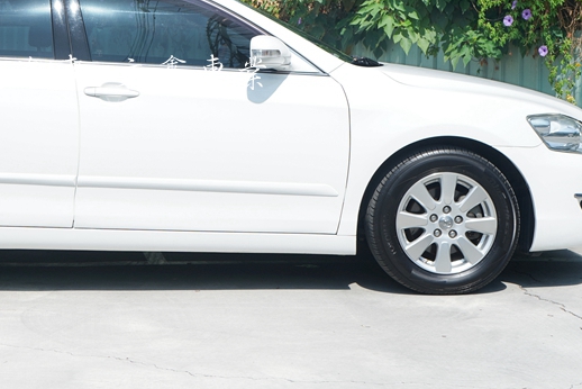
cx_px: 101
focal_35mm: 81
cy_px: 75
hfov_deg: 24.6
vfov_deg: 16.7
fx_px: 1310
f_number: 8
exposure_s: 1/250
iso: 100
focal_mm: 41
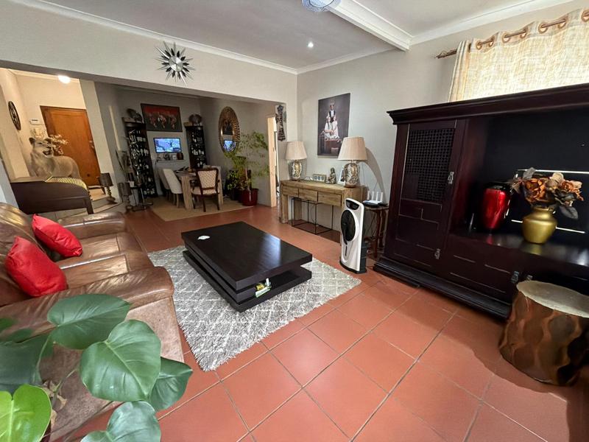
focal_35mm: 14
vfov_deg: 85.7
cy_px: 221
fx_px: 238
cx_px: 294
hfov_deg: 102.1
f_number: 2.2
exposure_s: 1/100
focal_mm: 2.22
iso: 1250
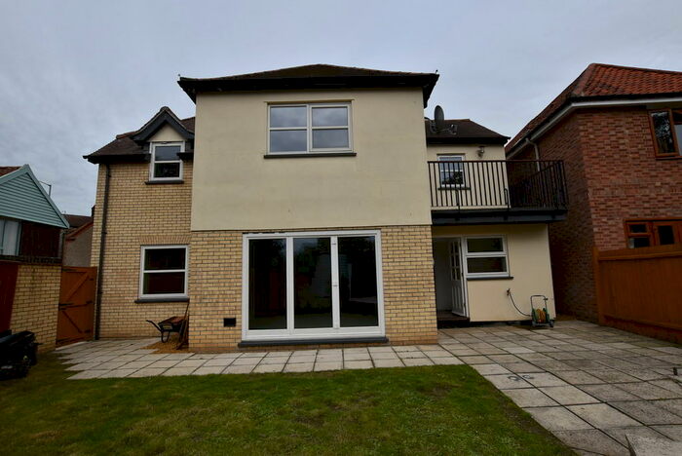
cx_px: 341
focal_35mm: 16
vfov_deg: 72.2
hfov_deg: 94.9
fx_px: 313
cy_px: 228
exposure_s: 1/320
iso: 200
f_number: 9
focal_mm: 11
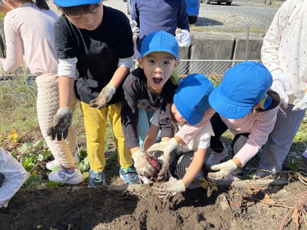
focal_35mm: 25
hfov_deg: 69.4
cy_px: 115
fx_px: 222
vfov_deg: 54.9
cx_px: 154
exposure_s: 1/1795
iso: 32
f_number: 1.6
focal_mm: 5.1
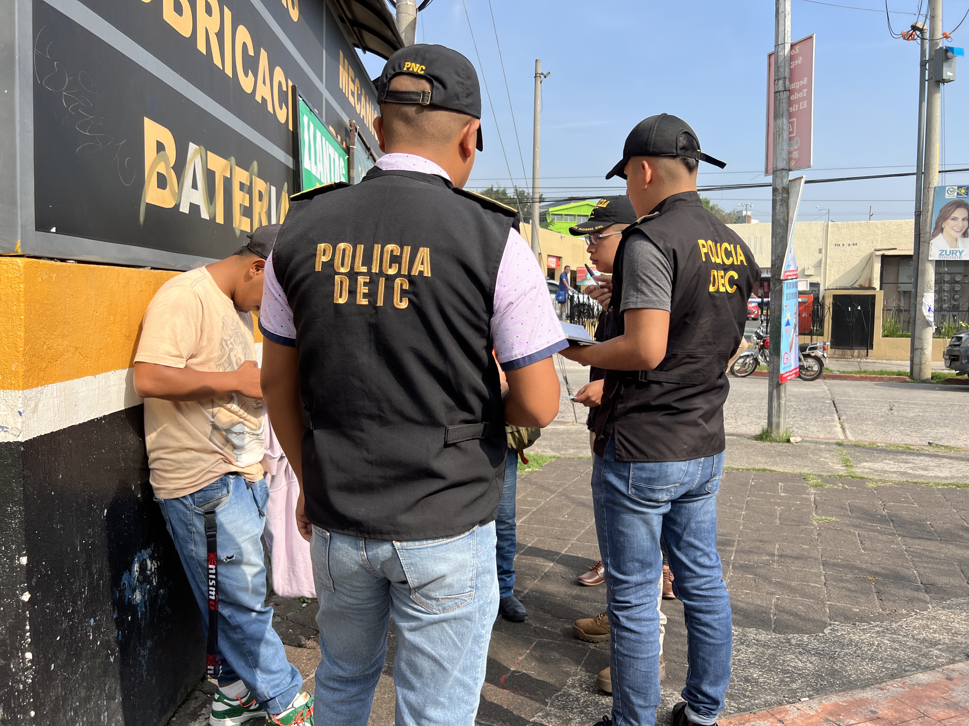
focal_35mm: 26
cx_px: 484
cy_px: 363
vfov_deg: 53.1
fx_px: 728
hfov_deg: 67.3
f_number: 1.5
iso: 50
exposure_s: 1/2353
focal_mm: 5.7
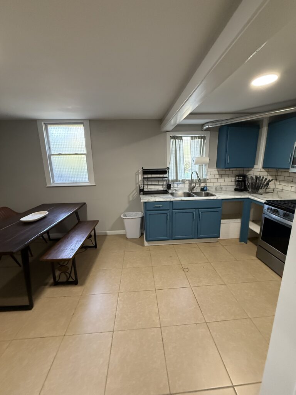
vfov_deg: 102.1
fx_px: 160
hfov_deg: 85.7
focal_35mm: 14
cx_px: 148
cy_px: 198
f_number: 2.2
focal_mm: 2.22
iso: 500
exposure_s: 1/120
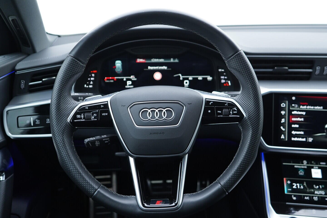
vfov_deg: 36.9
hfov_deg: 53.1
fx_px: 327
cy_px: 109
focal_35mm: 36
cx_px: 164
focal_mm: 24
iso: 250
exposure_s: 1/40
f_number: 2.8
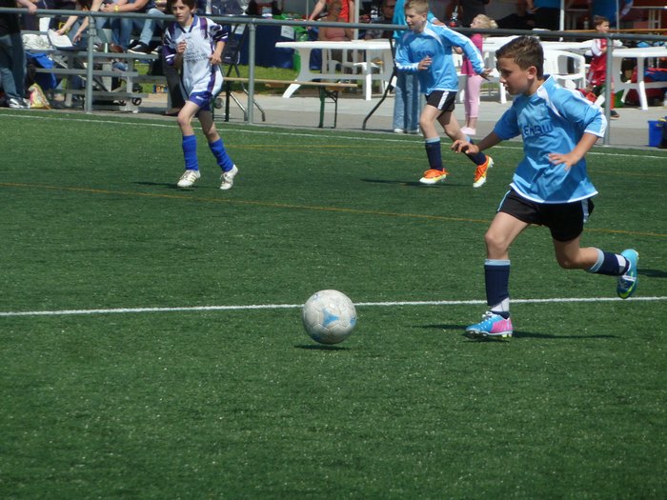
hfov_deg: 6.6
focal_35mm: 300
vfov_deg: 5.0
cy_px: 250
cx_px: 334
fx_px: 5781
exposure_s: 1/1000
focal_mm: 49.2
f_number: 5.6
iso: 160
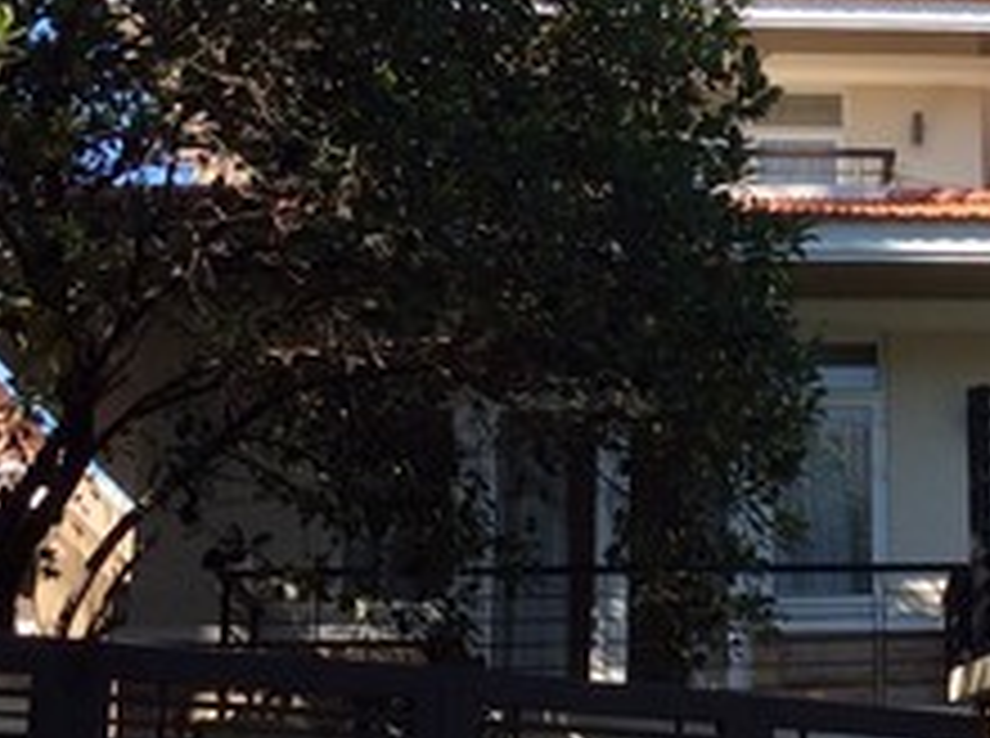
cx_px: 1044
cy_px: 405
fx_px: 2654
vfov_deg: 15.8
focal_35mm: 93
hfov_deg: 20.3
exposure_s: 1/515
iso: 32
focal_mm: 3.3
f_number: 2.4
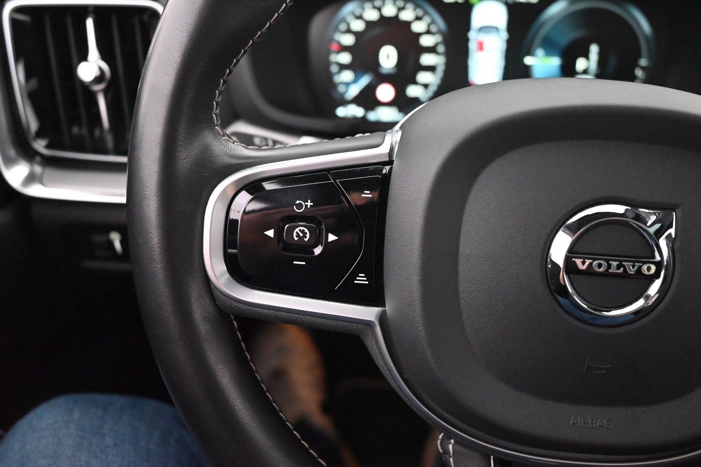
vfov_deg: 42.3
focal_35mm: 31
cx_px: 350
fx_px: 604
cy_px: 234
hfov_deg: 60.3
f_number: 4.8
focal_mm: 31
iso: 11400
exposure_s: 1/60
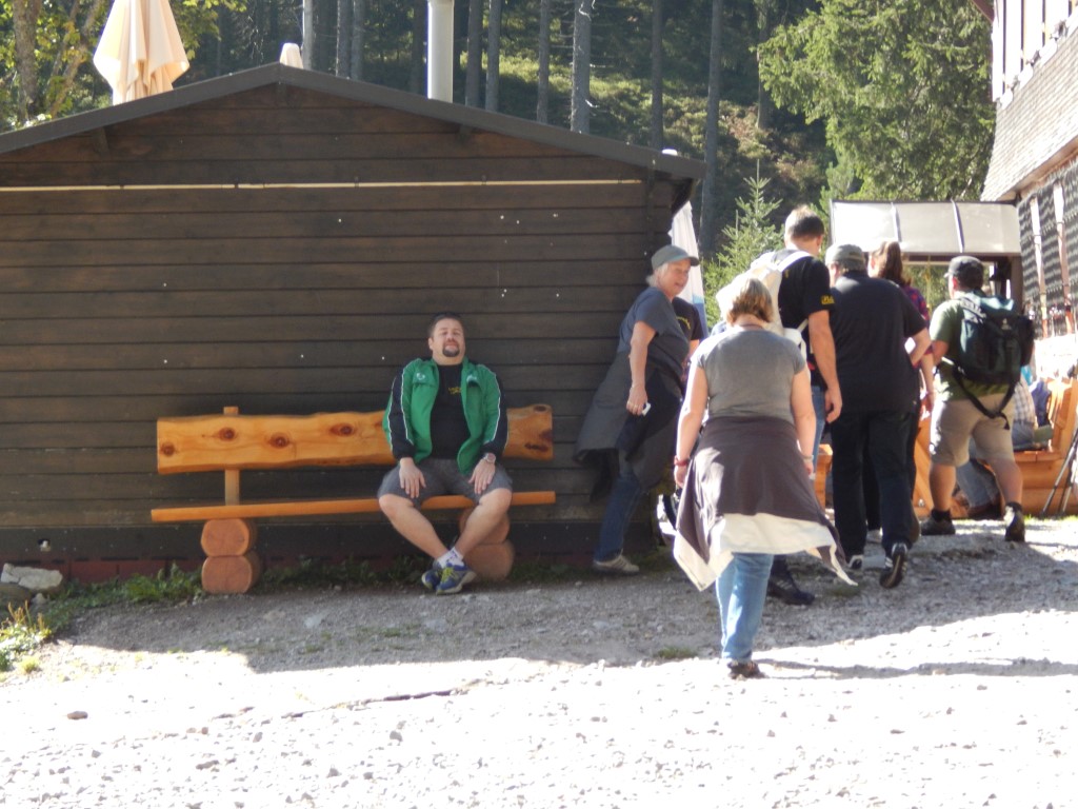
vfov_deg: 11.2
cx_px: 539
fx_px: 4111
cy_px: 404
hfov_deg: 14.9
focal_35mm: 132
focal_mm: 23.4
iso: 250
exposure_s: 1/250
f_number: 4.8
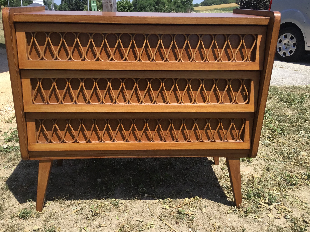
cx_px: 144
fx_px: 304
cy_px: 111
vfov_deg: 41.8
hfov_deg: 53.9
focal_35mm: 34
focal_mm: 3.3
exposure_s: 1/806
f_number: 2.4
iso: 25
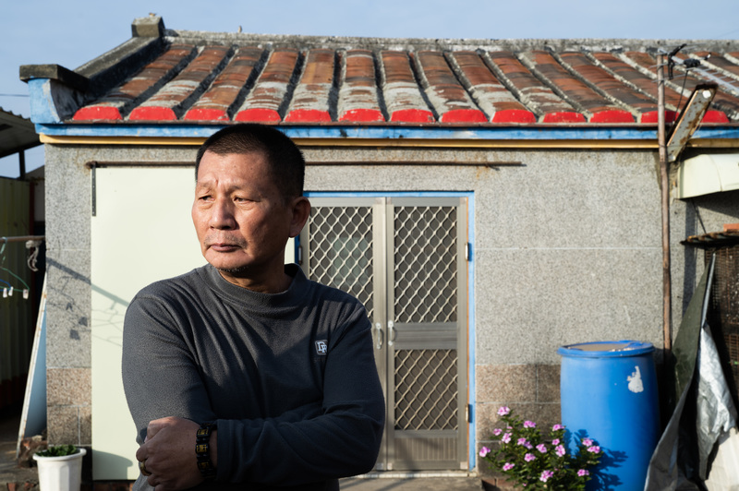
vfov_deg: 32.6
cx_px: 370
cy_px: 246
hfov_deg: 47.4
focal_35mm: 41
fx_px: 841
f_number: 9
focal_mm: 41
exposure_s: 1/200
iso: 100
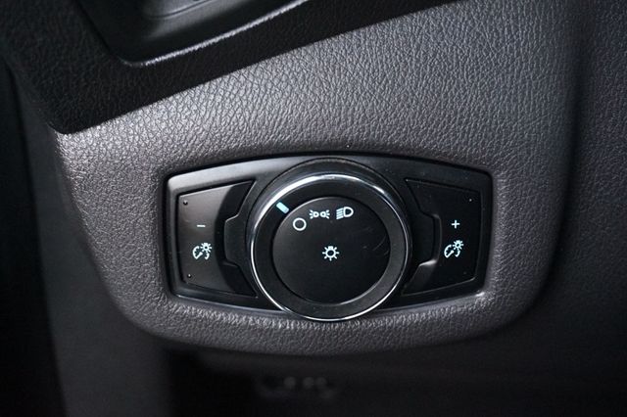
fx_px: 836
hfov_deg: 41.1
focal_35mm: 48
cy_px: 208
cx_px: 314
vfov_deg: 28.0
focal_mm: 32
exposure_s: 1/25
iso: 3200
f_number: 5
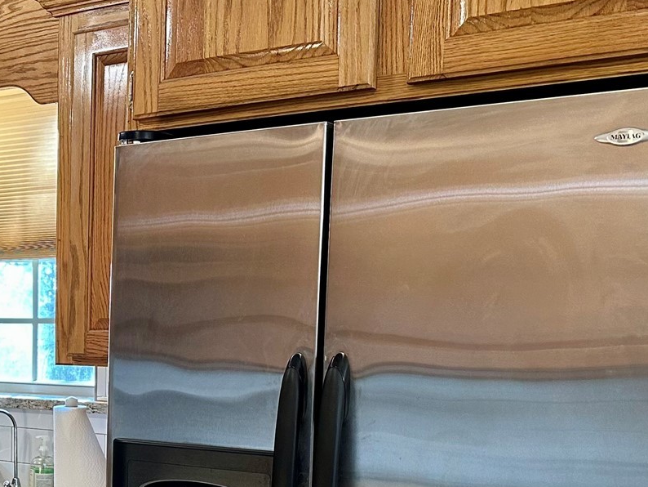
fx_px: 1086
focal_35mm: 58
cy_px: 398
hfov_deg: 29.9
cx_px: -61
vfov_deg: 24.8
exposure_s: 1/60
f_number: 1.78
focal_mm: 6.86
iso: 250
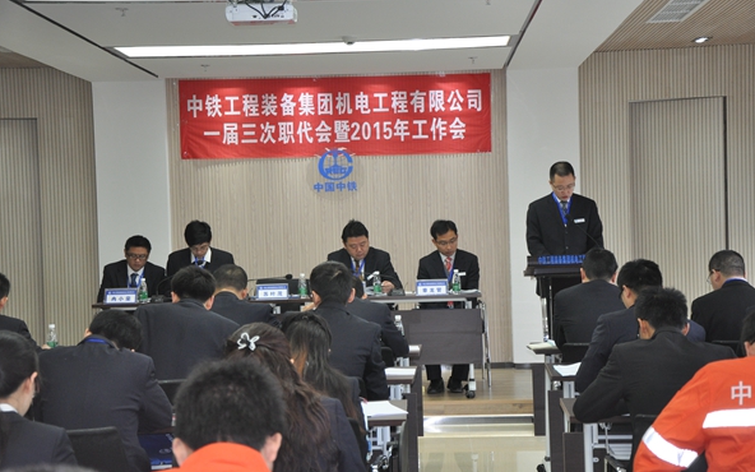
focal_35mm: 65
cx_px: 376
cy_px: 242
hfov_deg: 31.5
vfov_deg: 20.0
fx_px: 1337
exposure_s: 1/60
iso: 800
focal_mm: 42
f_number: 4.8
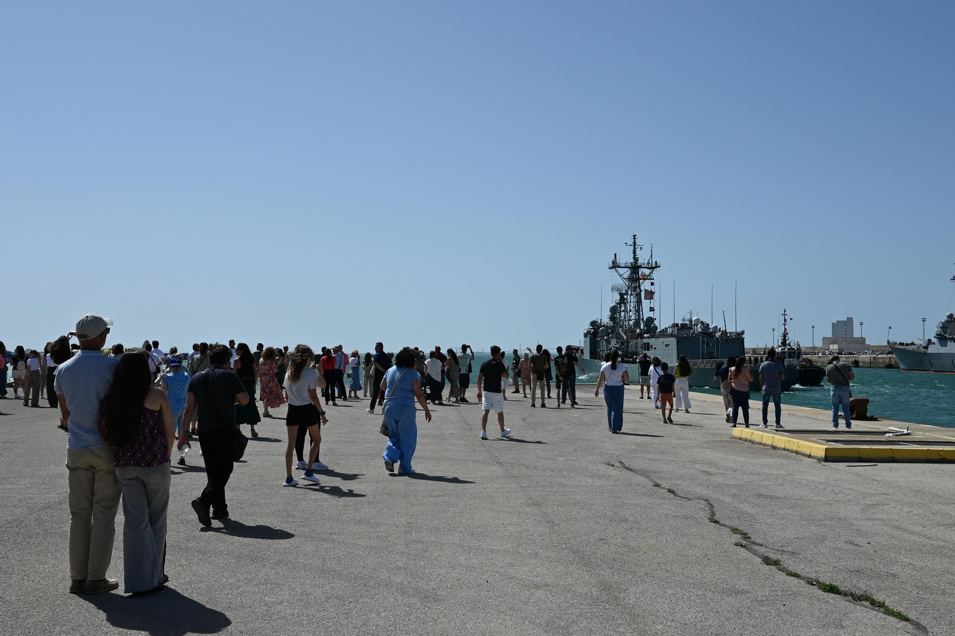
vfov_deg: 36.9
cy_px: 318
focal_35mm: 36
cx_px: 478
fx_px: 955
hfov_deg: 53.1
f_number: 9.5
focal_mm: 24
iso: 100
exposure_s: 1/750
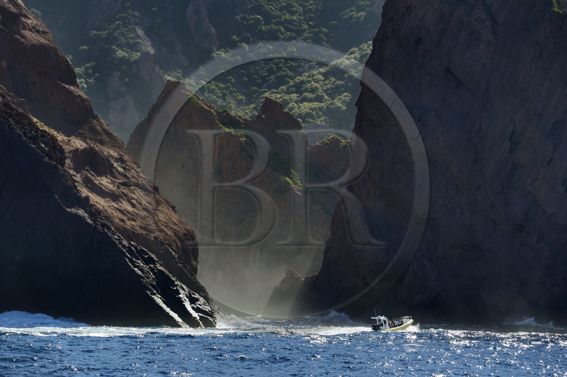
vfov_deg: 7.6
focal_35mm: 180
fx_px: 2833
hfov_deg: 11.4
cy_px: 188
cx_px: 284
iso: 400
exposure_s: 1/640
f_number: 9
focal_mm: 180
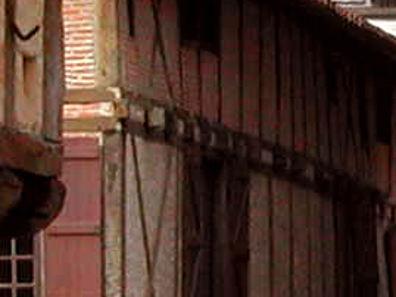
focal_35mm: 358
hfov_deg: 5.5
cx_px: 318
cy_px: 51
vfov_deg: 4.2
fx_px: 4097
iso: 100
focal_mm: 10.1
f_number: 8.4
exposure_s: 1/159
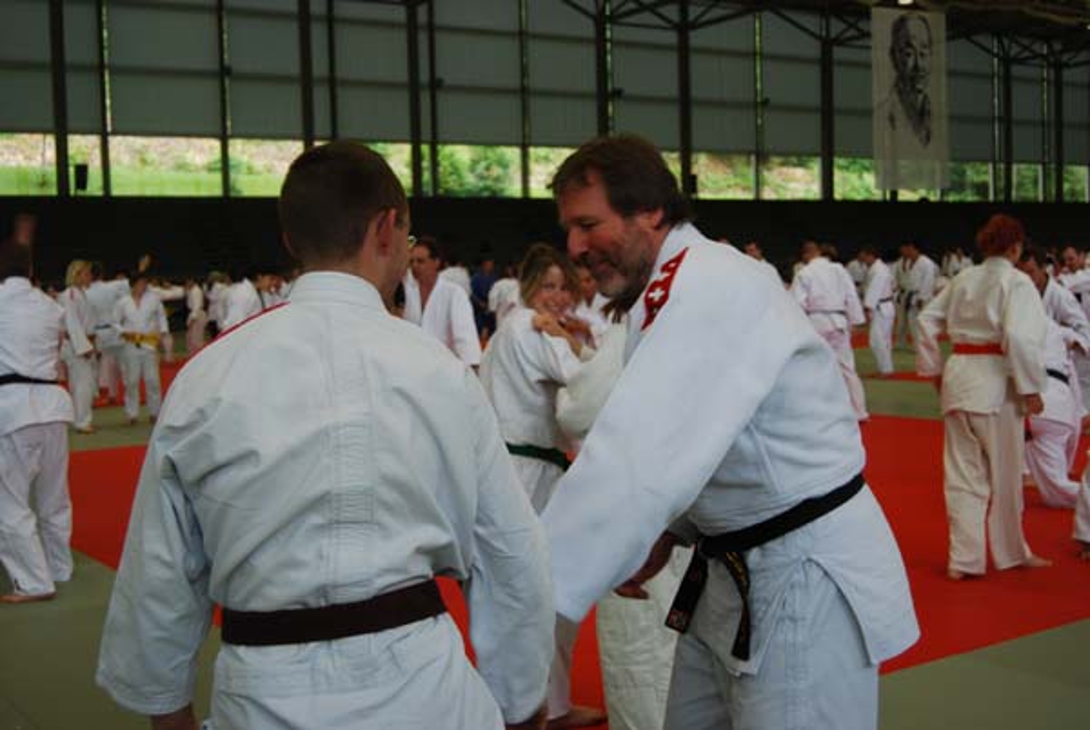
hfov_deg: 43.5
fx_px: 1364
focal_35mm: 45
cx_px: 545
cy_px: 365
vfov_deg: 30.0
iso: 200
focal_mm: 30
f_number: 4.2
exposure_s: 1/60
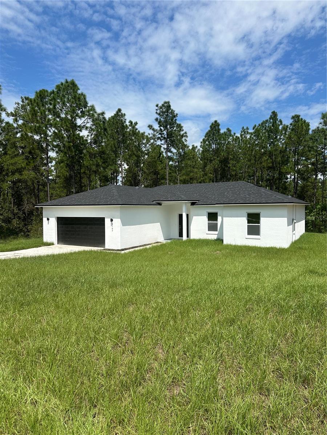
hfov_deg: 56.8
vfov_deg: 71.6
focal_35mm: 24
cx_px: 164
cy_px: 218
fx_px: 302
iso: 80
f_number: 1.78
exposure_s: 1/6623
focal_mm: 6.86
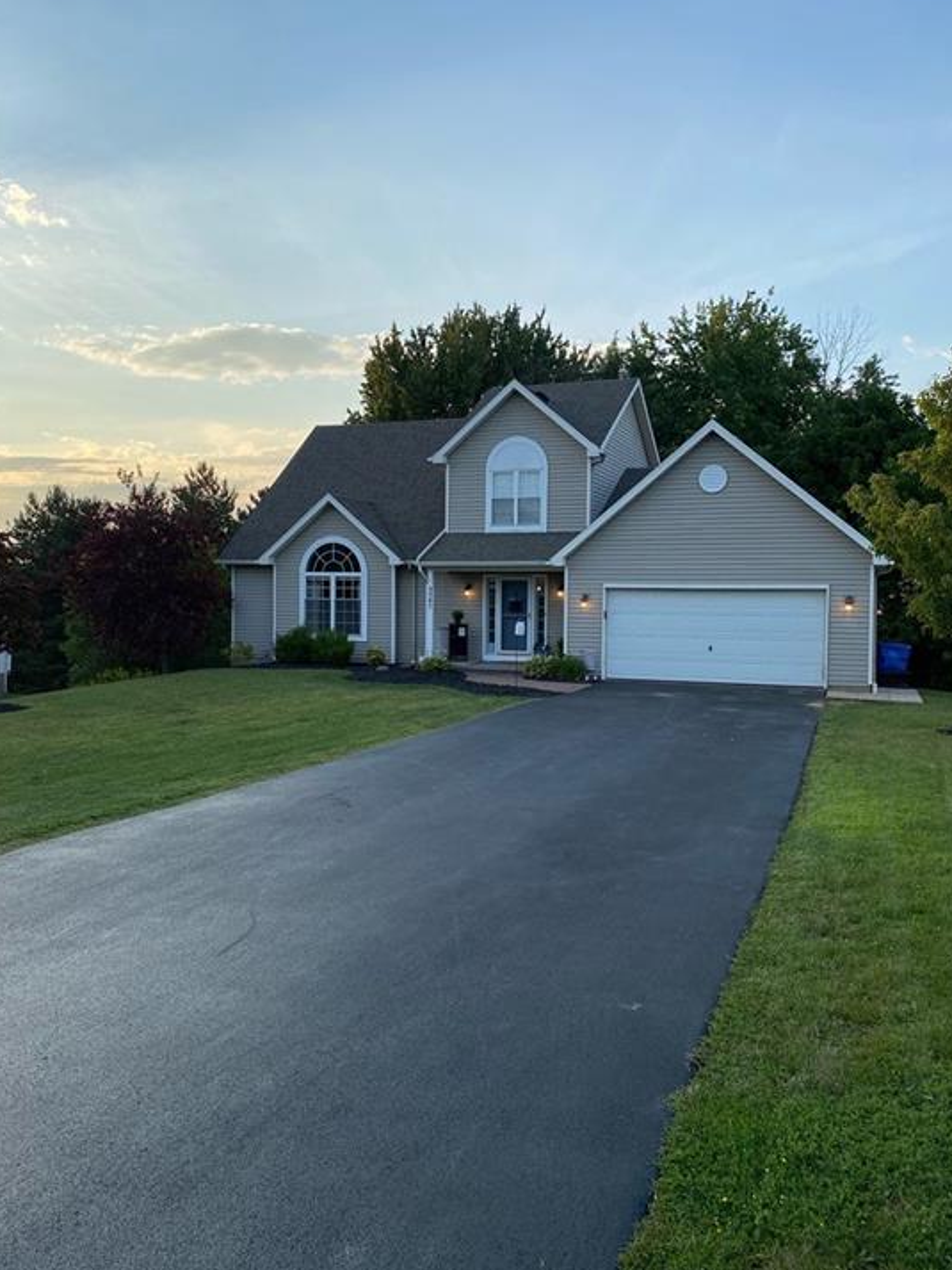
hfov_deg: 49.8
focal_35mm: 28
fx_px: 1026
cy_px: 627
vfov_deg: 63.4
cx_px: 475
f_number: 1.8
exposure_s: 1/1034
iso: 32
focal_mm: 4.25
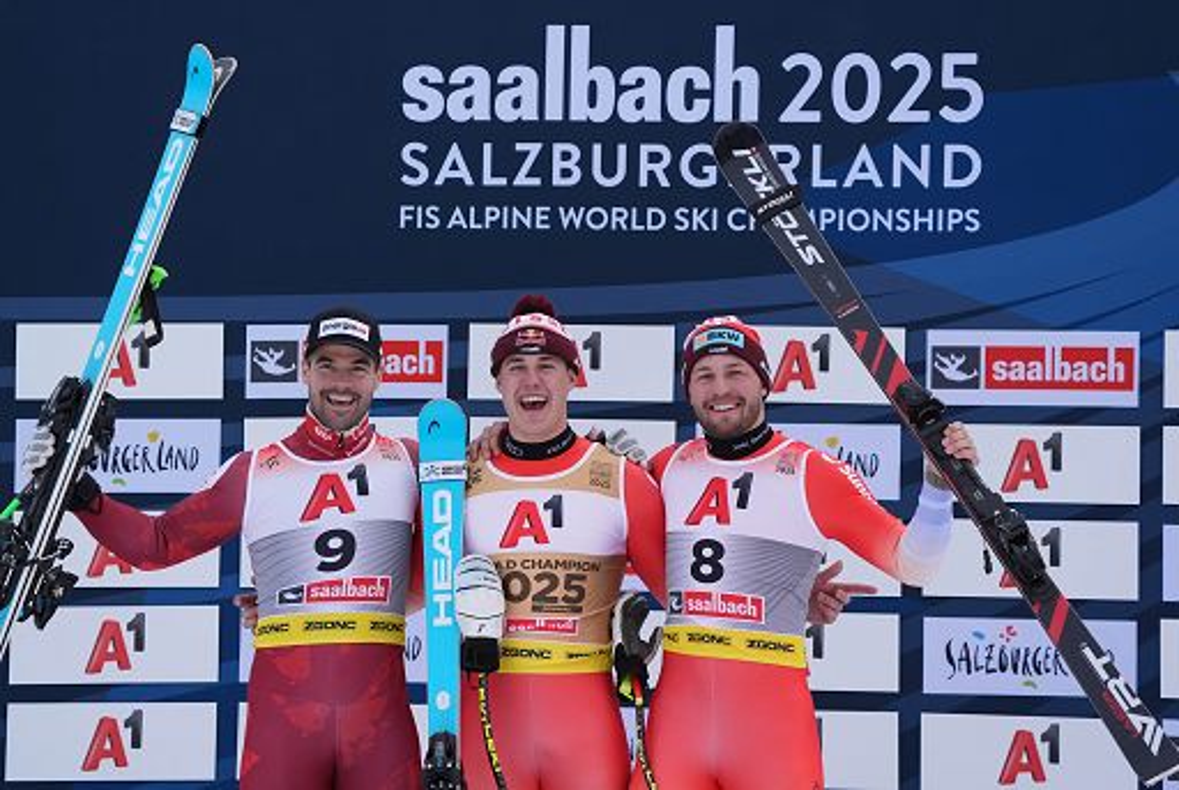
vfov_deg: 6.9
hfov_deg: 10.3
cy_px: 395
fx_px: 6559
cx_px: 590
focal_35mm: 200
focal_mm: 200
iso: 800
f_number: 6.3
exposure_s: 1/1600
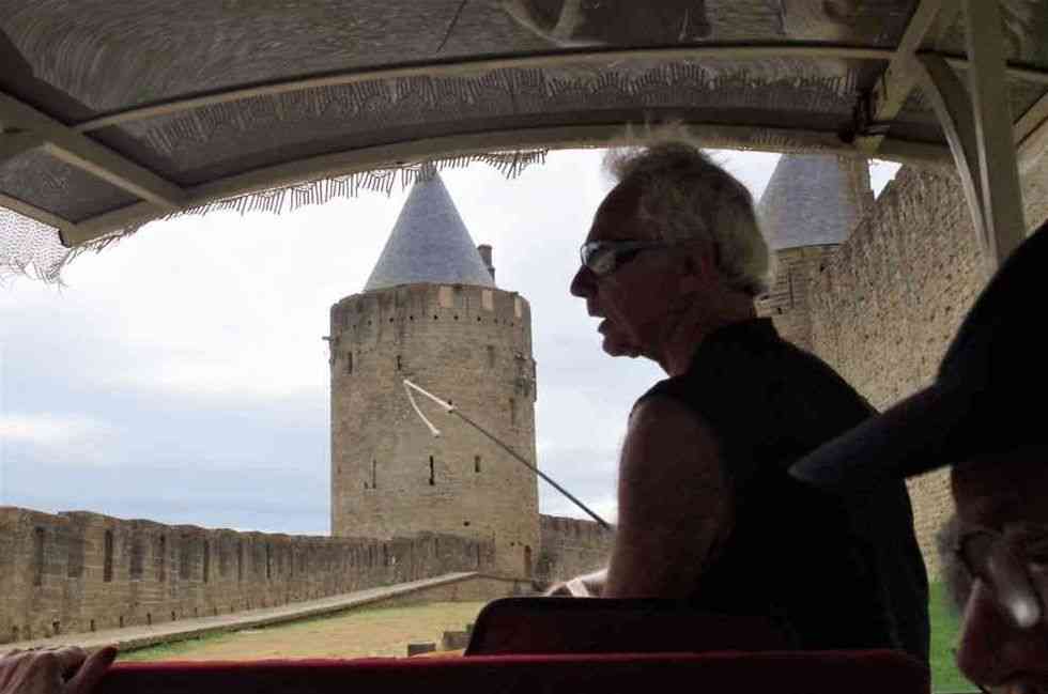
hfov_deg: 46.5
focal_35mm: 42
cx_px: 524
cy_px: 347
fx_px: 1220
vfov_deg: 31.8
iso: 3200
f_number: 14
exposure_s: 1/2500
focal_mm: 28.13
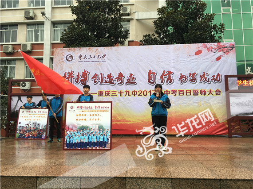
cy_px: 94
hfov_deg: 61.7
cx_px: 126
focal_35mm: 29
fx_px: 212
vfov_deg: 48.2
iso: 25
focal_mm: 4.15
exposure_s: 1/50
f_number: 2.2
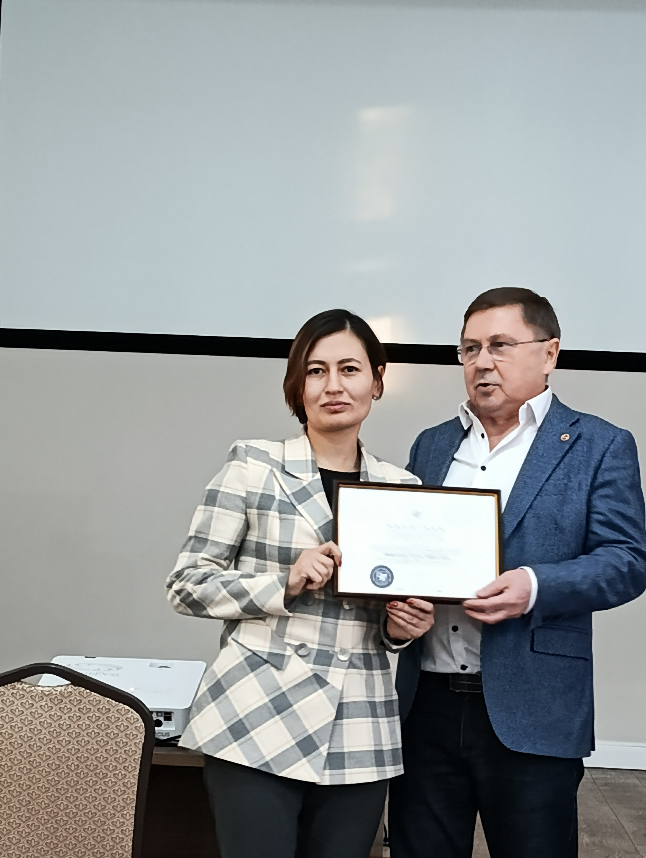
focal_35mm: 72
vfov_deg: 26.6
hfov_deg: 20.5
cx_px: 402
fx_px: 1787
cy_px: 662
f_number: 1.6
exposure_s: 1/33.3
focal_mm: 6.14
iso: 1250
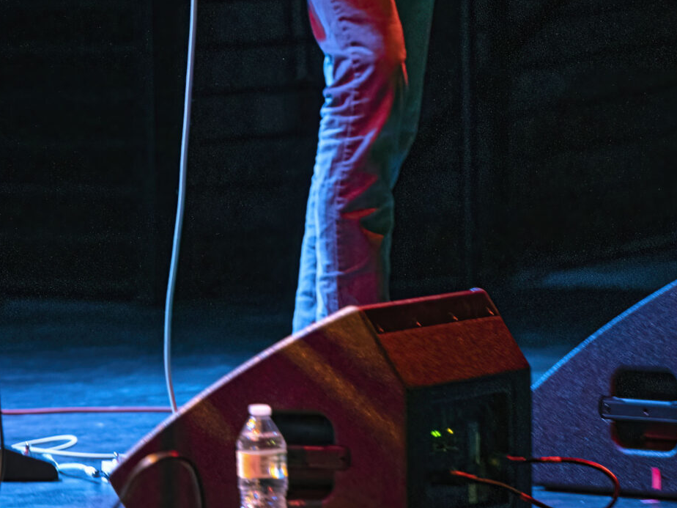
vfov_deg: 3.5
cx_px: -151
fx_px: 8331
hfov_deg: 4.6
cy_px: -69
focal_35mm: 426
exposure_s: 1/160
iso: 2500
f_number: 2.8
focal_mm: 160
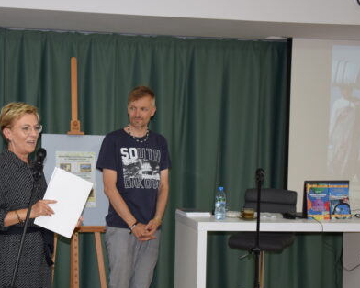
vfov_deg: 22.2
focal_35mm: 69
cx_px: 109
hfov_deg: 27.3
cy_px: 167
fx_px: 736
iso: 800
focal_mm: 32
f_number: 4.2
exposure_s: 1/60
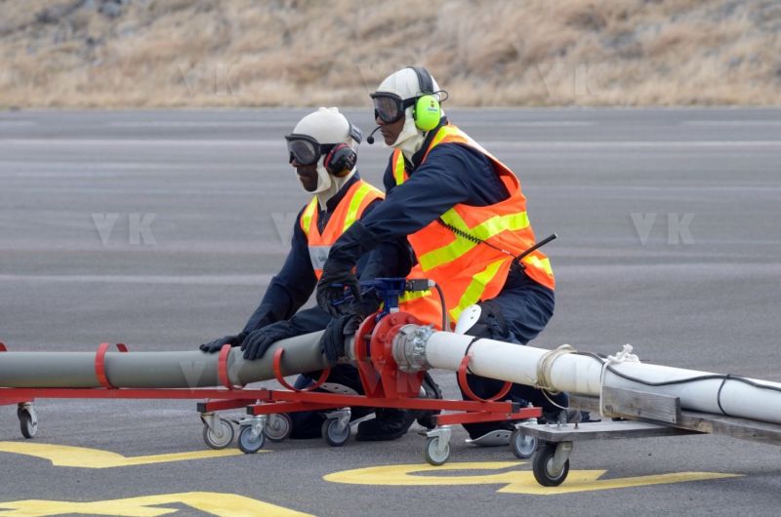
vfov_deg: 4.6
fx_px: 6495
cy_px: 258
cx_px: 390
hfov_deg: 6.9
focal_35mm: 300
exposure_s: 1/250
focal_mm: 200
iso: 400
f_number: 8
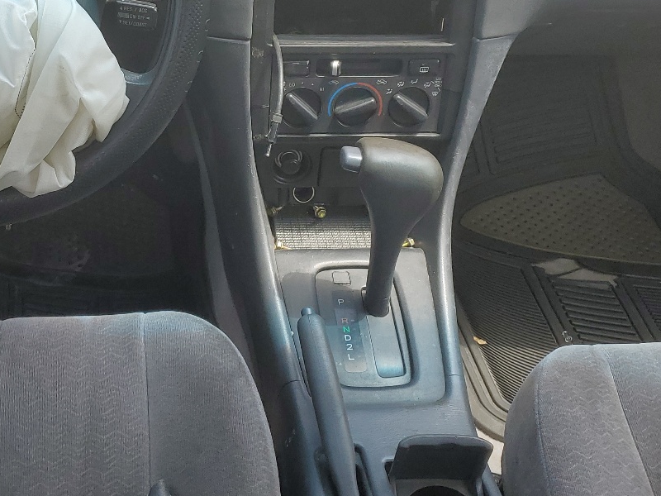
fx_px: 993
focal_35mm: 52
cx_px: 231
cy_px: 139
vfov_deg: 27.7
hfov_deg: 36.5
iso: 50
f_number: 1.5
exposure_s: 1/625
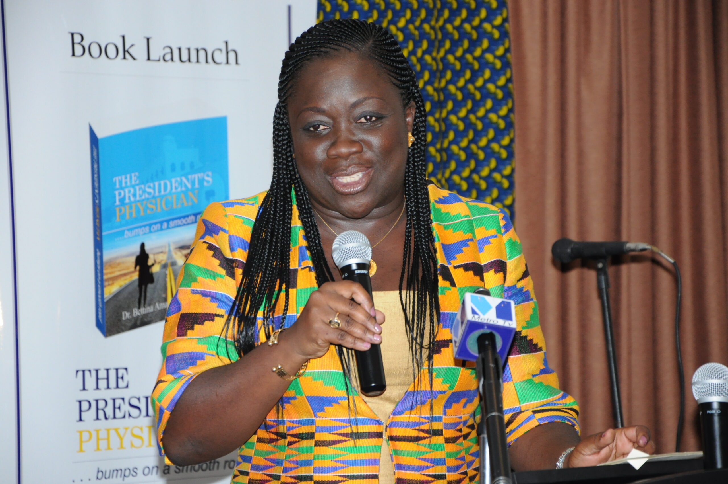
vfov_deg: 10.1
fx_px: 2727
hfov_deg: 15.2
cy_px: 242
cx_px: 364
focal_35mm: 135
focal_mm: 90
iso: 1000
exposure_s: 1/125
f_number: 5.6
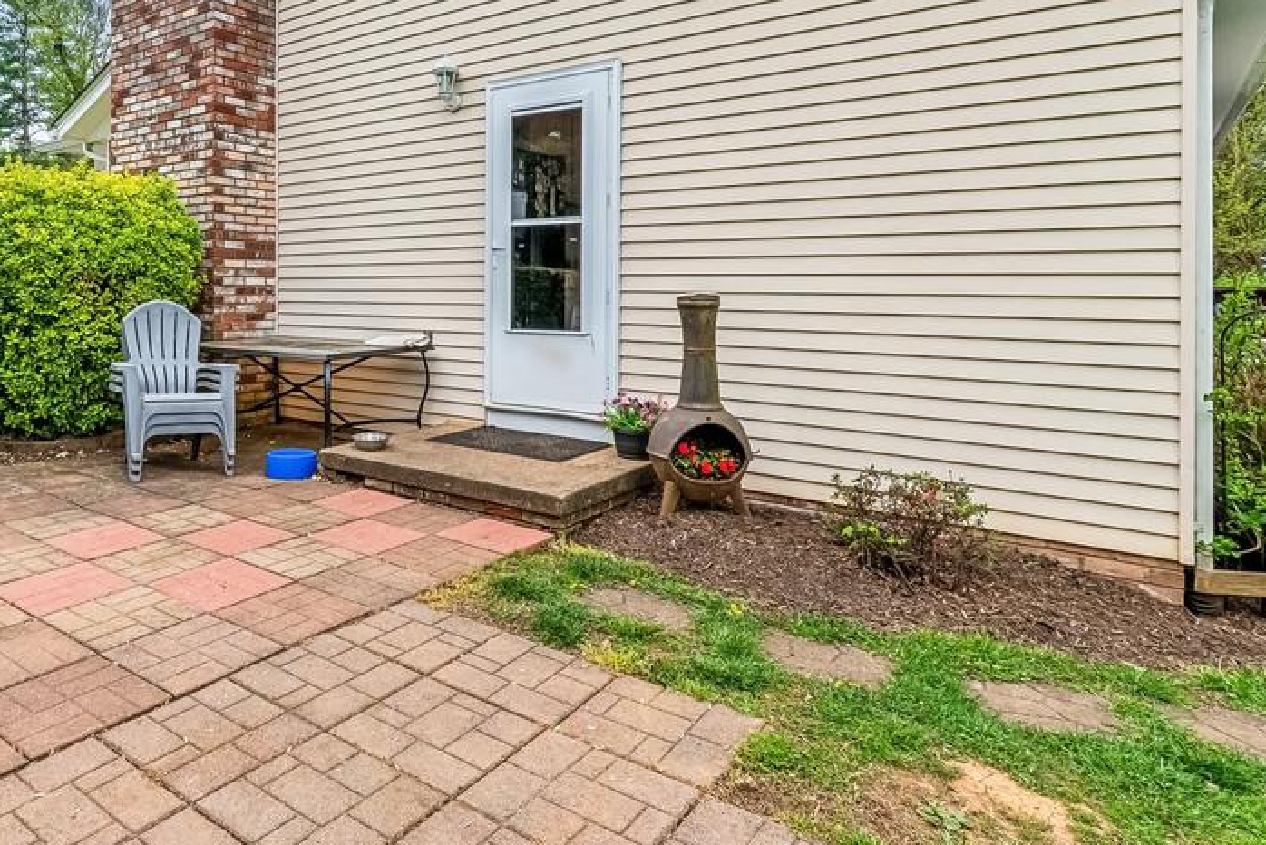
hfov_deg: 74.8
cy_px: 287
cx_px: 372
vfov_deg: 56.2
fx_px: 774
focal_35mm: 22
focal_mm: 10
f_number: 8
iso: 400
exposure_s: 1/200
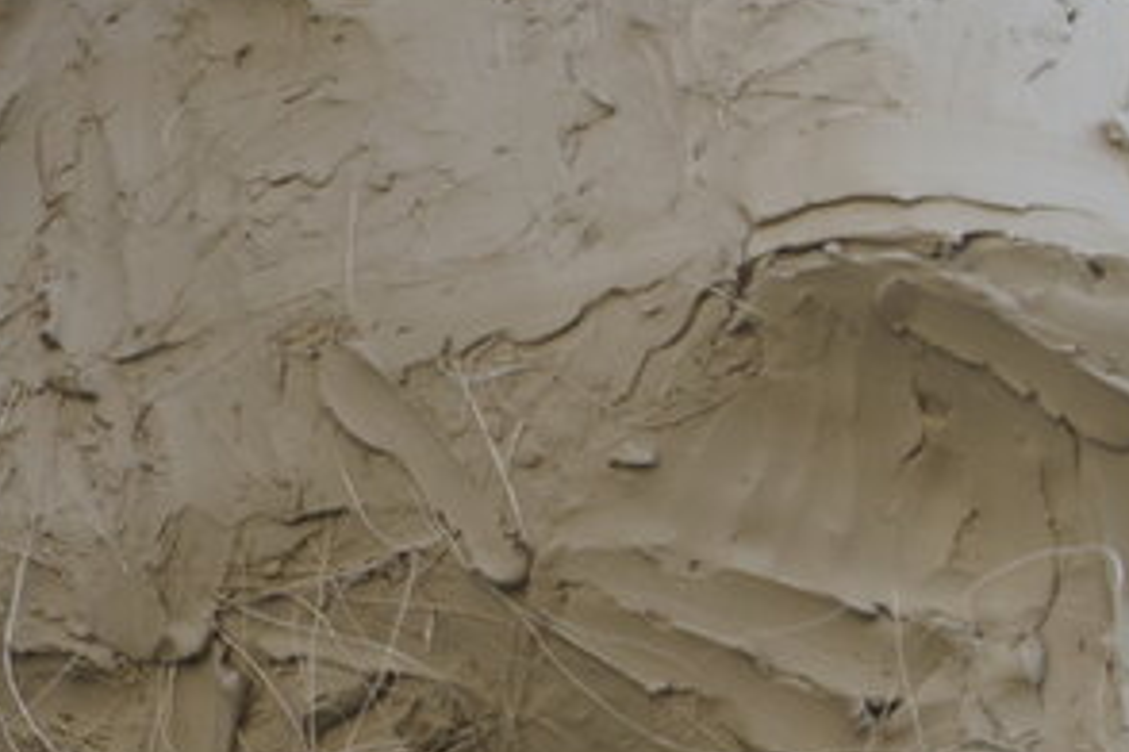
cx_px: 1260
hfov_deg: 7.2
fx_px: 8969
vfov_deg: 4.8
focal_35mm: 286
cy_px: 529
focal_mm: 70
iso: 250
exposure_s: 1/160
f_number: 5.6
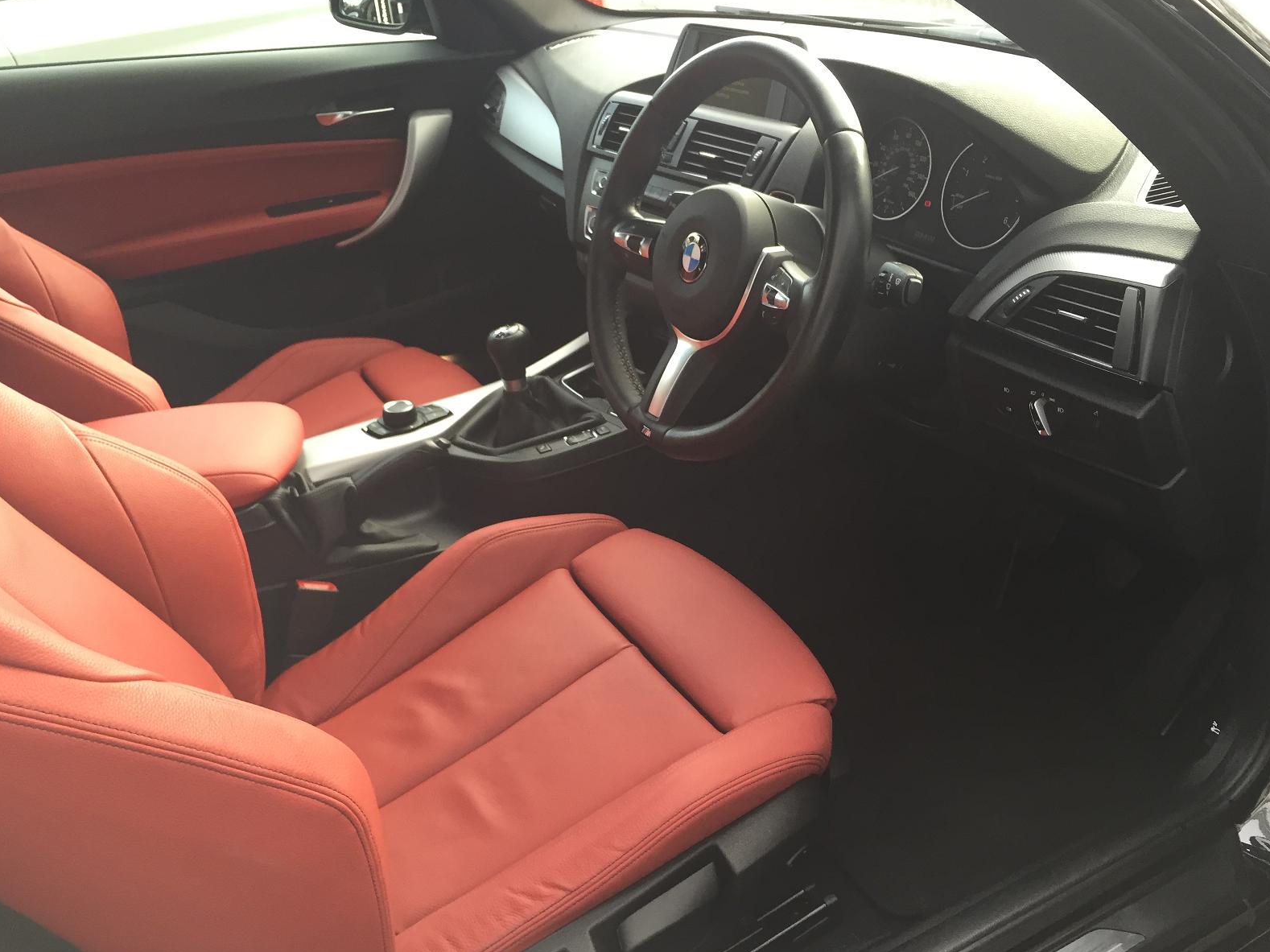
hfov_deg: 60.0
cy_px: 476
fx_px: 1100
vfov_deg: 46.8
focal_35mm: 30
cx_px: 641
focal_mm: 4.15
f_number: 2.2
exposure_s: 1/30
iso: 32
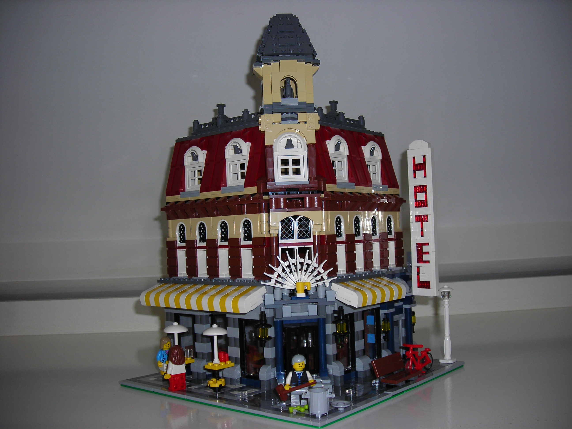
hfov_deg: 49.0
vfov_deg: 37.7
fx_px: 628
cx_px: 286
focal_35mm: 38
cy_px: 214
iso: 50
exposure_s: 1/60.1
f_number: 3.2
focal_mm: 6.3
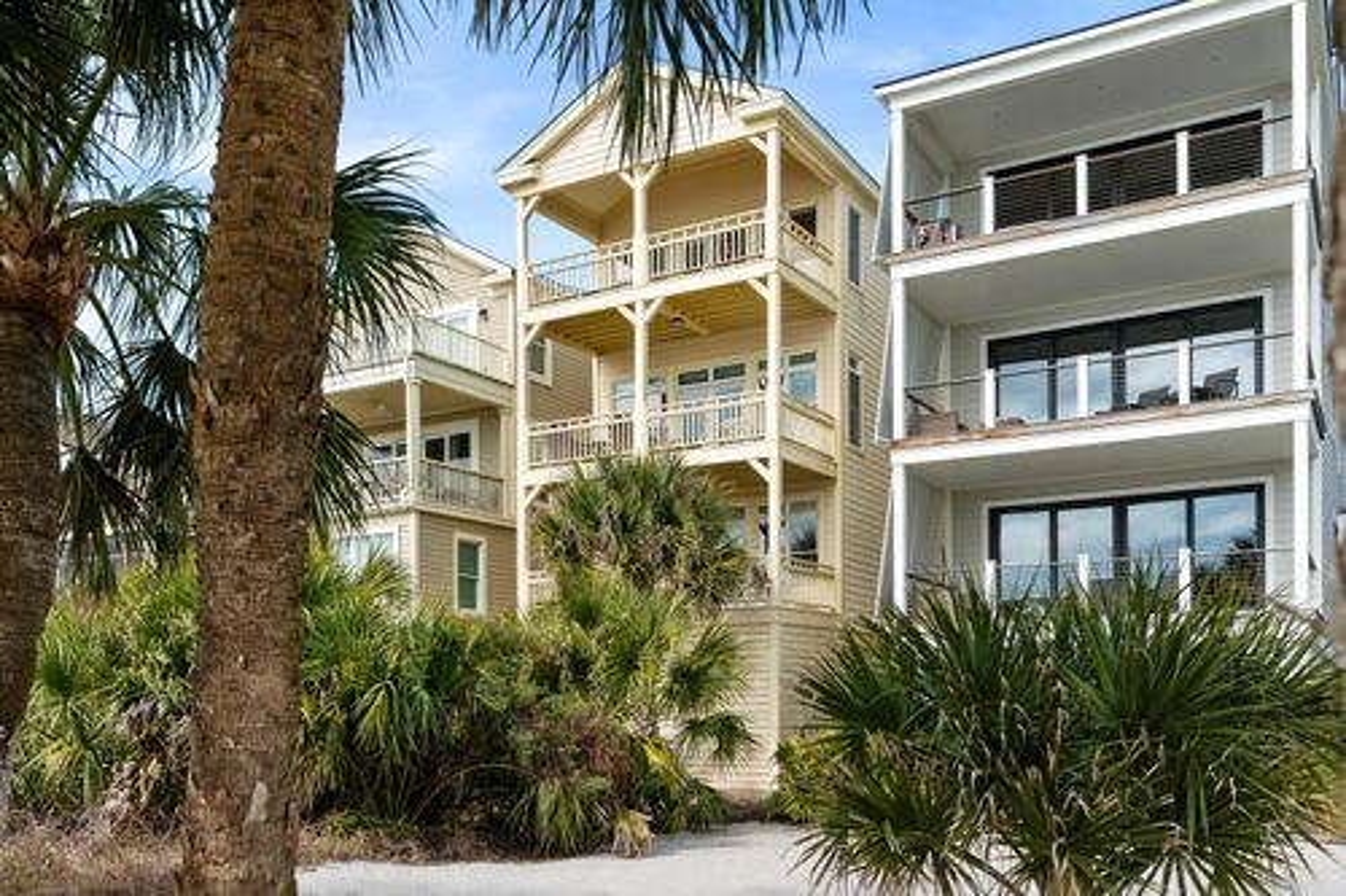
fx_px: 1159
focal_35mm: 31
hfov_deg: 60.3
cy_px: 448
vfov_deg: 42.3
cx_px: 673
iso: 500
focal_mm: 31
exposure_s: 1/1000
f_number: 9
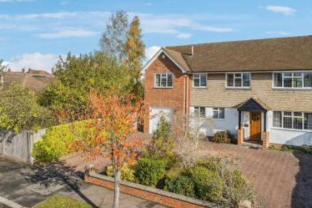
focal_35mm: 28
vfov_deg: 46.3
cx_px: 168
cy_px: 91
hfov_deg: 65.4
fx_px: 243
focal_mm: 22
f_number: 5.6
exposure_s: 1/1000
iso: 320
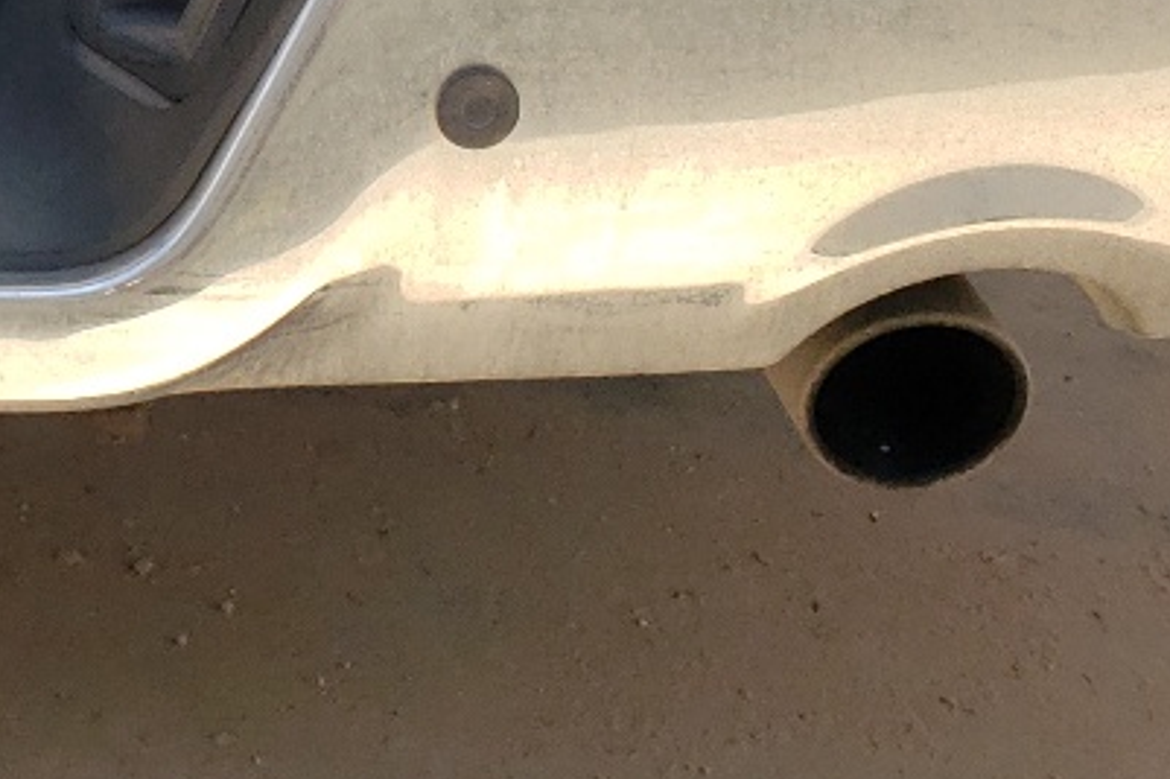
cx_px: -525
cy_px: -884
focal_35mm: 108
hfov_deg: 17.3
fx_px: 3508
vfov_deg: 11.2
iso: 50
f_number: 1.5
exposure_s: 1/588
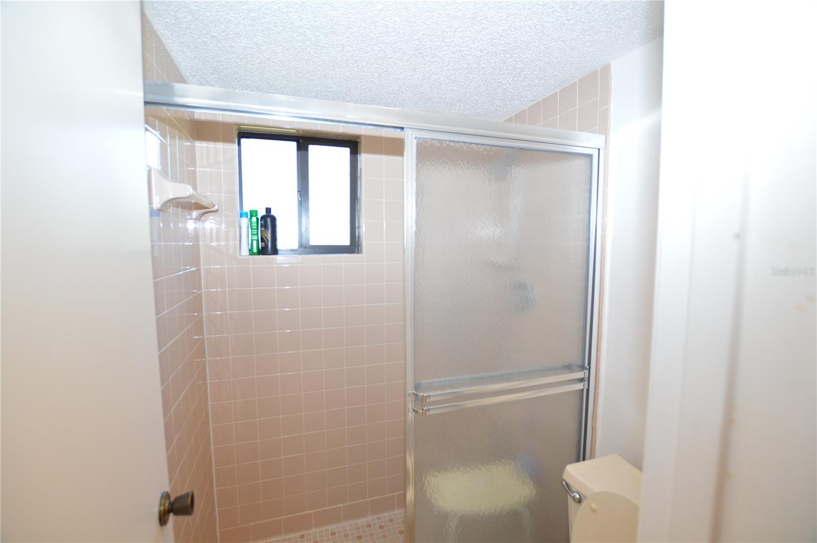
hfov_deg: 100.5
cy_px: 272
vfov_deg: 77.2
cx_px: 408
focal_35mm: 15
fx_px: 340
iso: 560
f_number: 3.5
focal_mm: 10
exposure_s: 1/60
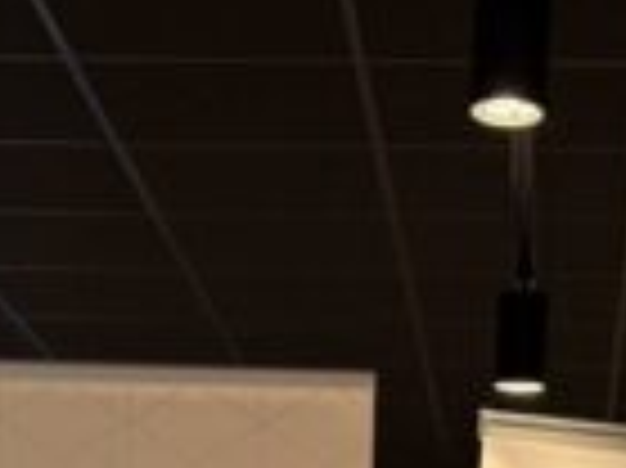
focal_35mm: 144
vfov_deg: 8.9
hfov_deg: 13.7
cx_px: 392
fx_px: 2602
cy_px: 1269
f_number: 1.6
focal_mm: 5.96
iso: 160
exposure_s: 1/100
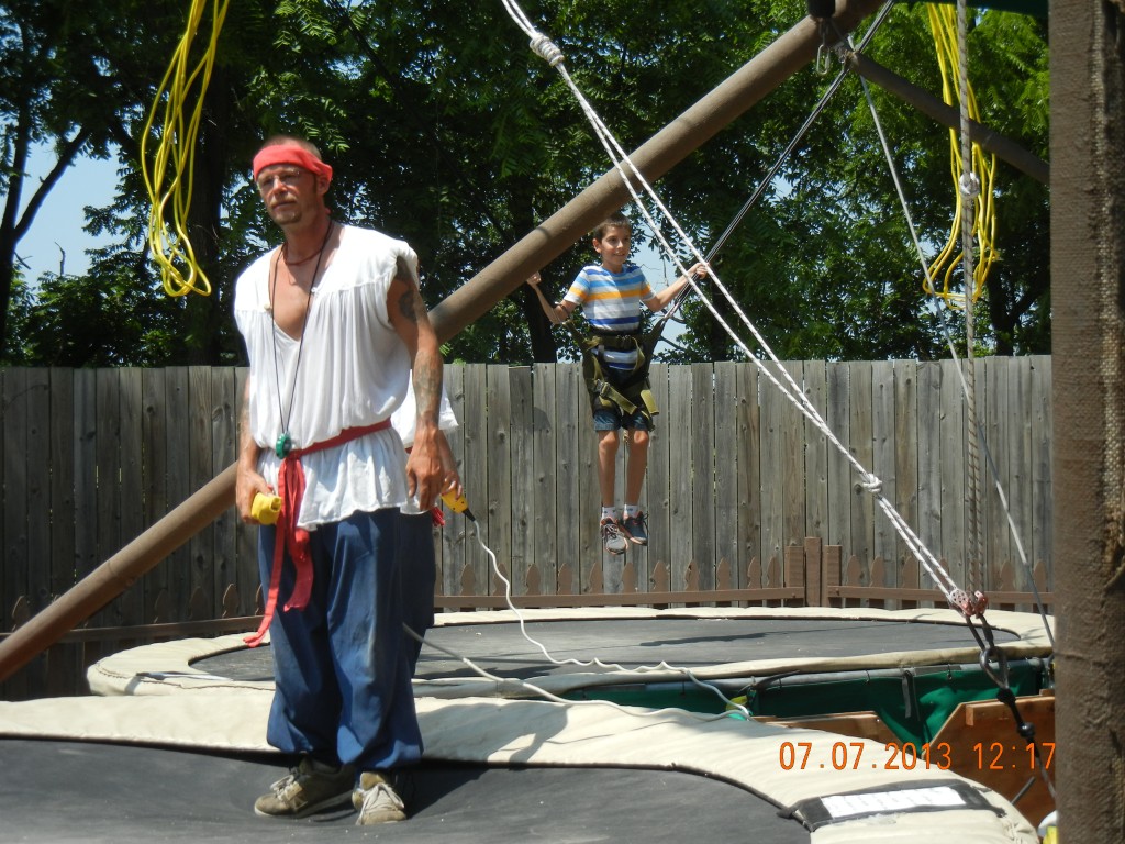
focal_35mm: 59
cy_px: 422
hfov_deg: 32.7
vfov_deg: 24.8
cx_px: 562
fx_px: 1917
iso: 160
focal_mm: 10.6
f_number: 8
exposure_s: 1/221
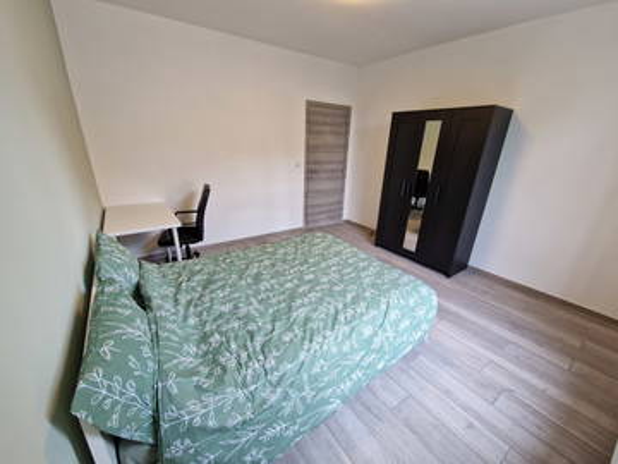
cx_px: 309
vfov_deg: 89.9
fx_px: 232
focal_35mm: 13
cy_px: 232
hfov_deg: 106.2
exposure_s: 1/50
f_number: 2.2
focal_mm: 2.2
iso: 64
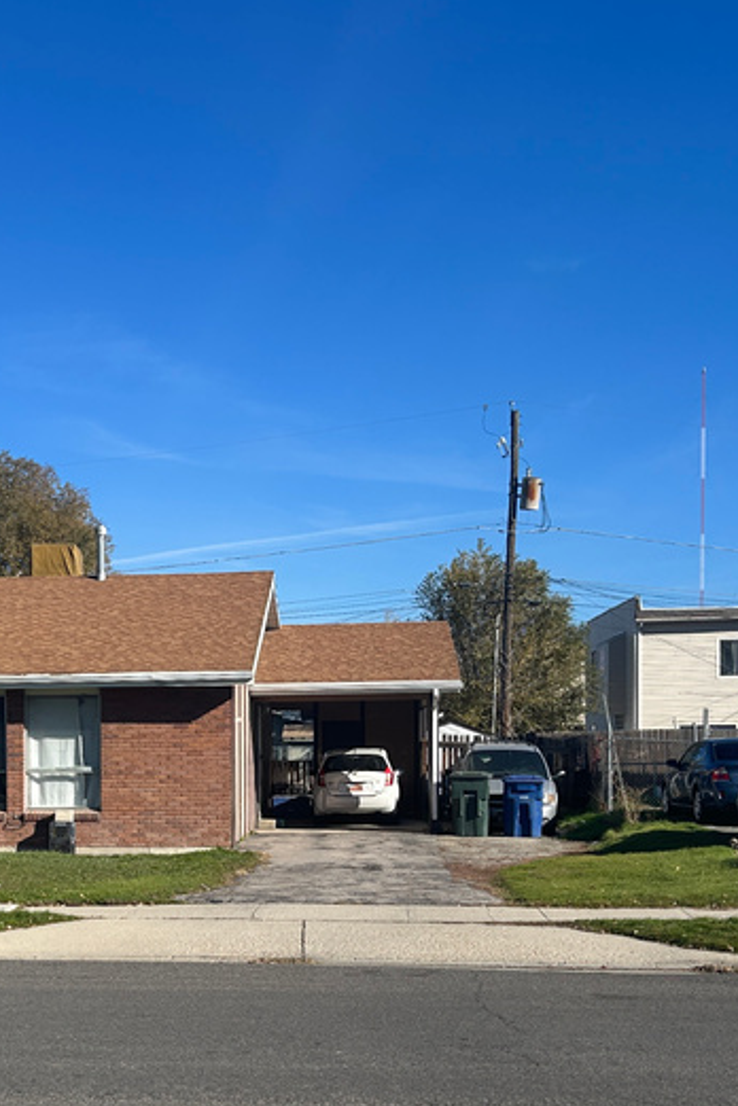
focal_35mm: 53
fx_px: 1630
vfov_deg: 36.9
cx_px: 155
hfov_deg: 25.1
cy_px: 780
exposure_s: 1/4274
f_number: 1.5
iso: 50
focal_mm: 5.7
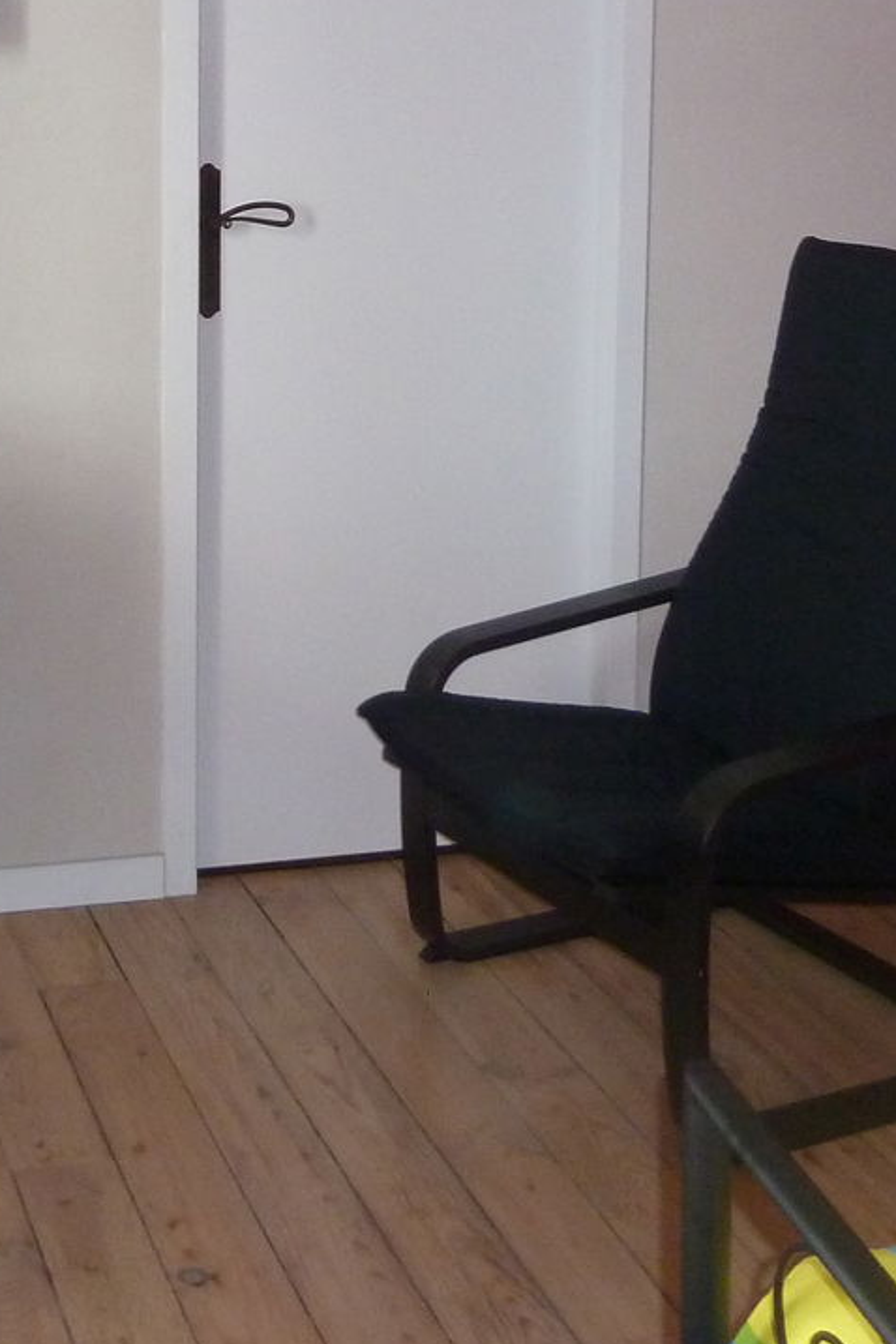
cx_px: 62
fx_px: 2165
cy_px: 261
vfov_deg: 33.4
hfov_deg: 22.7
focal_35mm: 58
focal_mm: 4.1
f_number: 3.3
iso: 320
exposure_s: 1/30
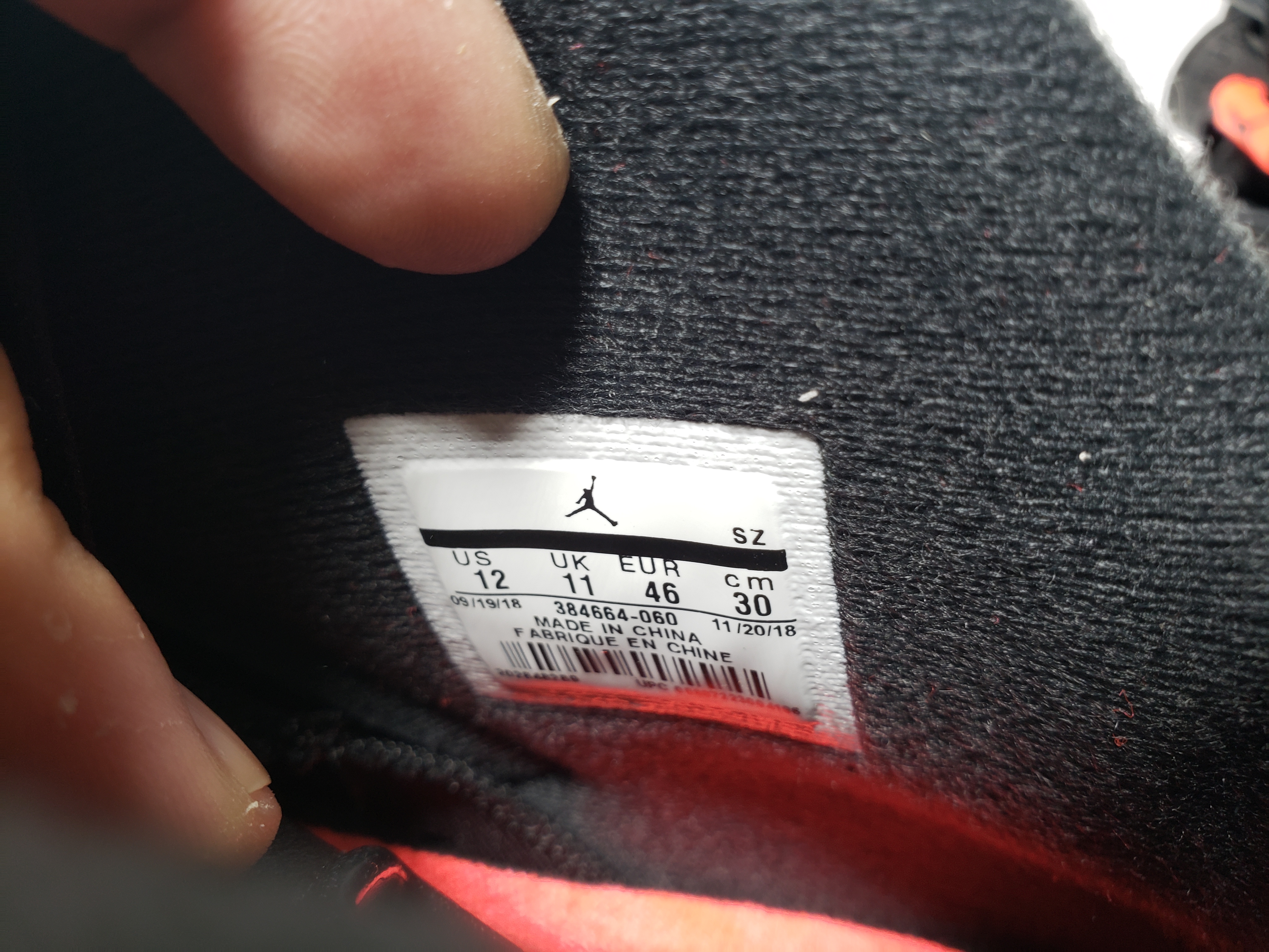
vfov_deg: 53.1
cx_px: 634
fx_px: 953
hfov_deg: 67.3
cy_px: 476
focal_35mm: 26
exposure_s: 1/50
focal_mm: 4.3
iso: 64
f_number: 2.4
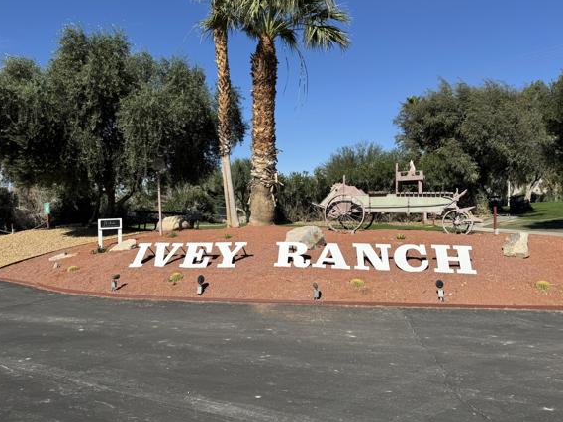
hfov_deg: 65.2
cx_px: 262
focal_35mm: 27
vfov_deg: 51.4
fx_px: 439
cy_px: 203
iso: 80
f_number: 1.78
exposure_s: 1/5348
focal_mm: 6.76
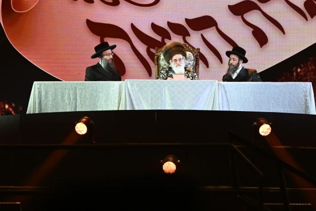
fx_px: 1554
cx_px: 185
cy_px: 90
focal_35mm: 177
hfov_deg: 11.6
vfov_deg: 7.8
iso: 250
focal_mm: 70
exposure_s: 1/125
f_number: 2.8
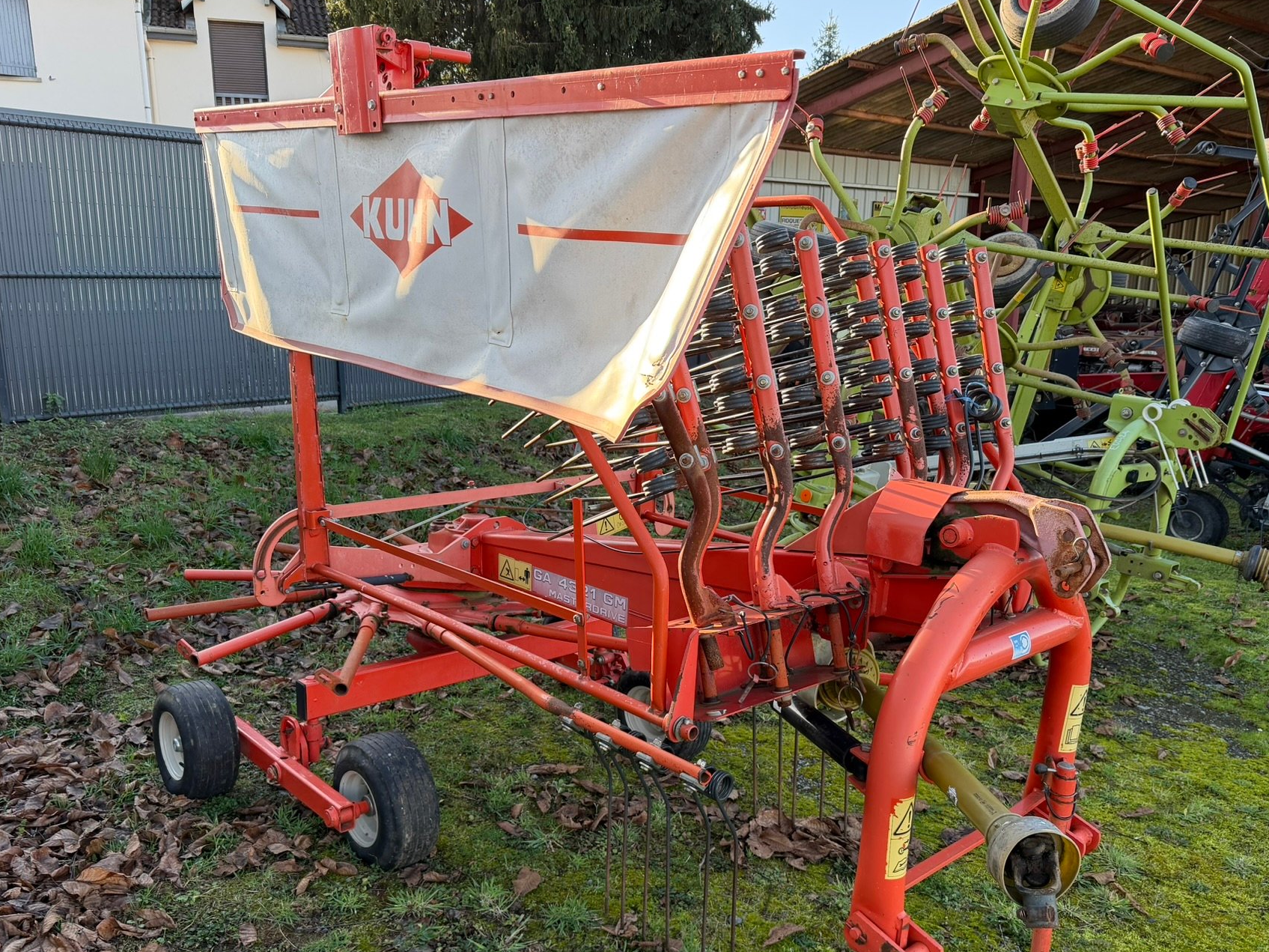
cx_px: 597
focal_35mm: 29
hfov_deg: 61.6
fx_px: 1063
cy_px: 565
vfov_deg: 48.0
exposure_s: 1/478
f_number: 1.78
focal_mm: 6.76
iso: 100
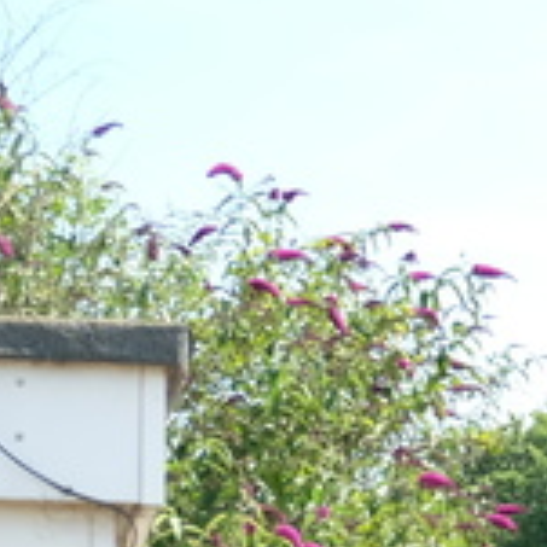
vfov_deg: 8.6
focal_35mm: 200
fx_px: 3576
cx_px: 1199
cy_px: 717
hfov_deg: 8.2
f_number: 4
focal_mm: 30.2
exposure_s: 1/320
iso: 200
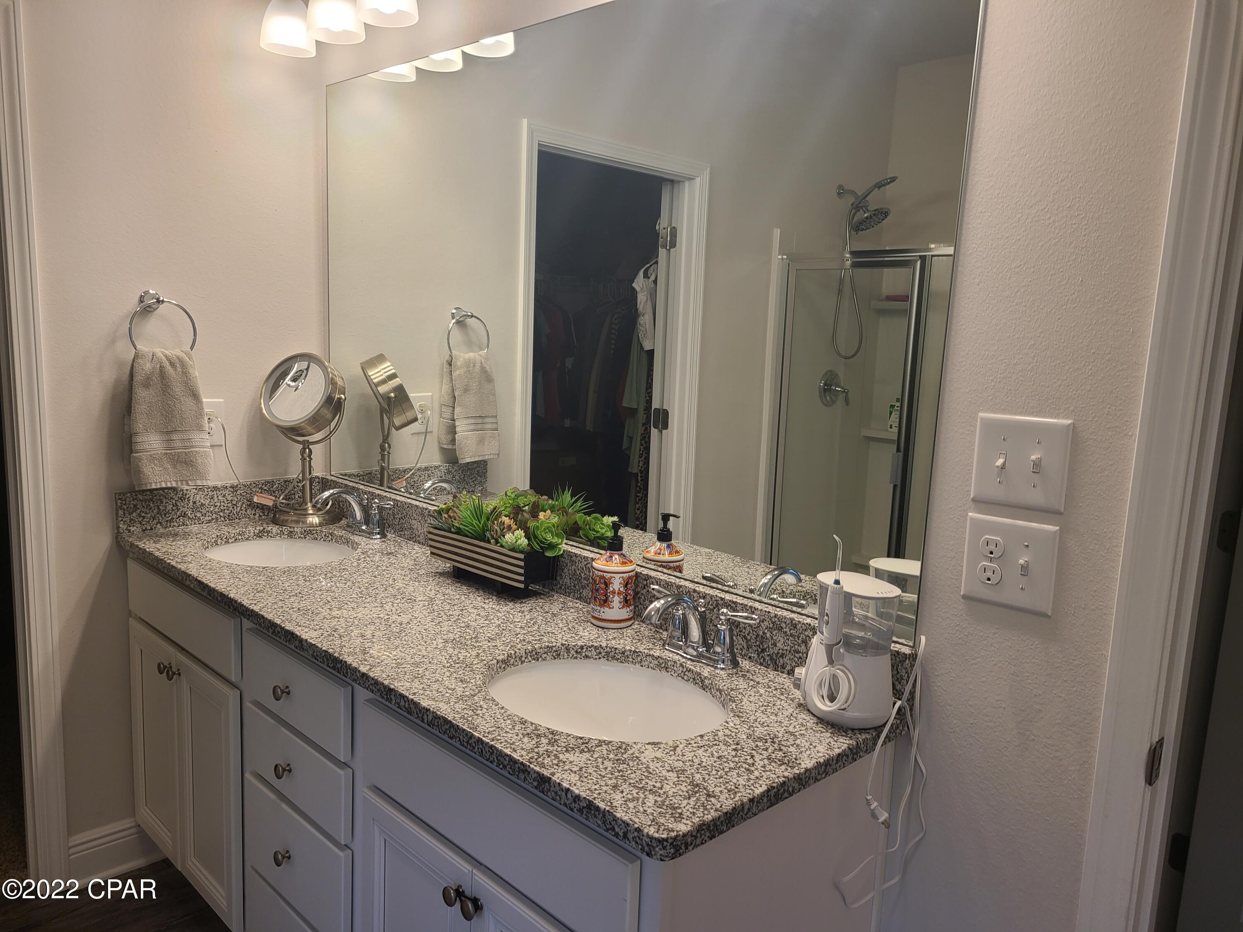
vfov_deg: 53.1
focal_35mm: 26
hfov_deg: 67.3
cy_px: 466
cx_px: 622
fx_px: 934
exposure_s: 1/60
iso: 50
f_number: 1.8
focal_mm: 5.4
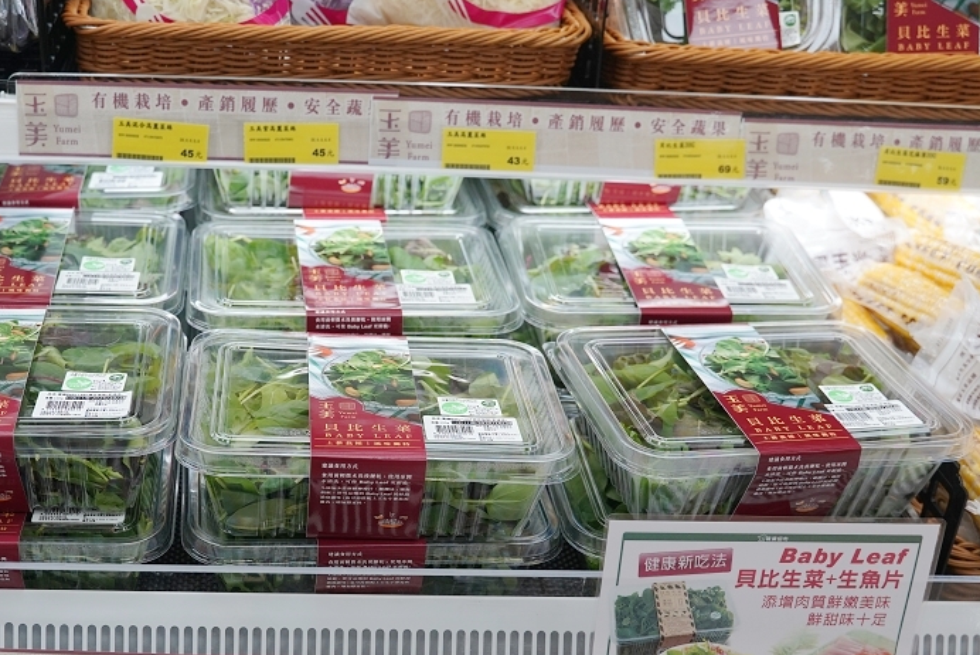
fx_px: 1416
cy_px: 513
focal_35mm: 52
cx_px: 365
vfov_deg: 25.6
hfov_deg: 37.9
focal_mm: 30
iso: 640
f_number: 4
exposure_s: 1/160
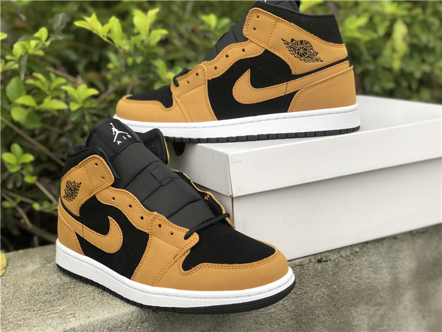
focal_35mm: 52
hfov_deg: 36.8
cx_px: 221
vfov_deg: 28.0
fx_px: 664
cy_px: 166
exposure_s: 1/60
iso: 32
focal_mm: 6
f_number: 2.4
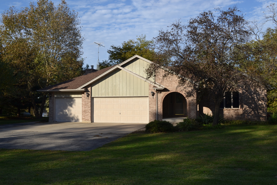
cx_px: 138
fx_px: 277
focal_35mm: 36
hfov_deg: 53.1
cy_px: 92
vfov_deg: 36.9
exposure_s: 1/200
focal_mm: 24
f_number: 8
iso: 100
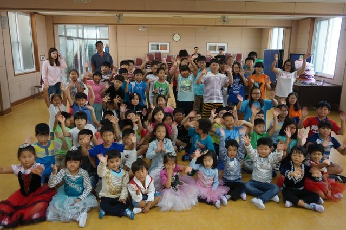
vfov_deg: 43.5
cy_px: 115
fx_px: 288
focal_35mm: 30
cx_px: 173
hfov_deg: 62.0
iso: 500
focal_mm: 20
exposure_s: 1/60
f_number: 4
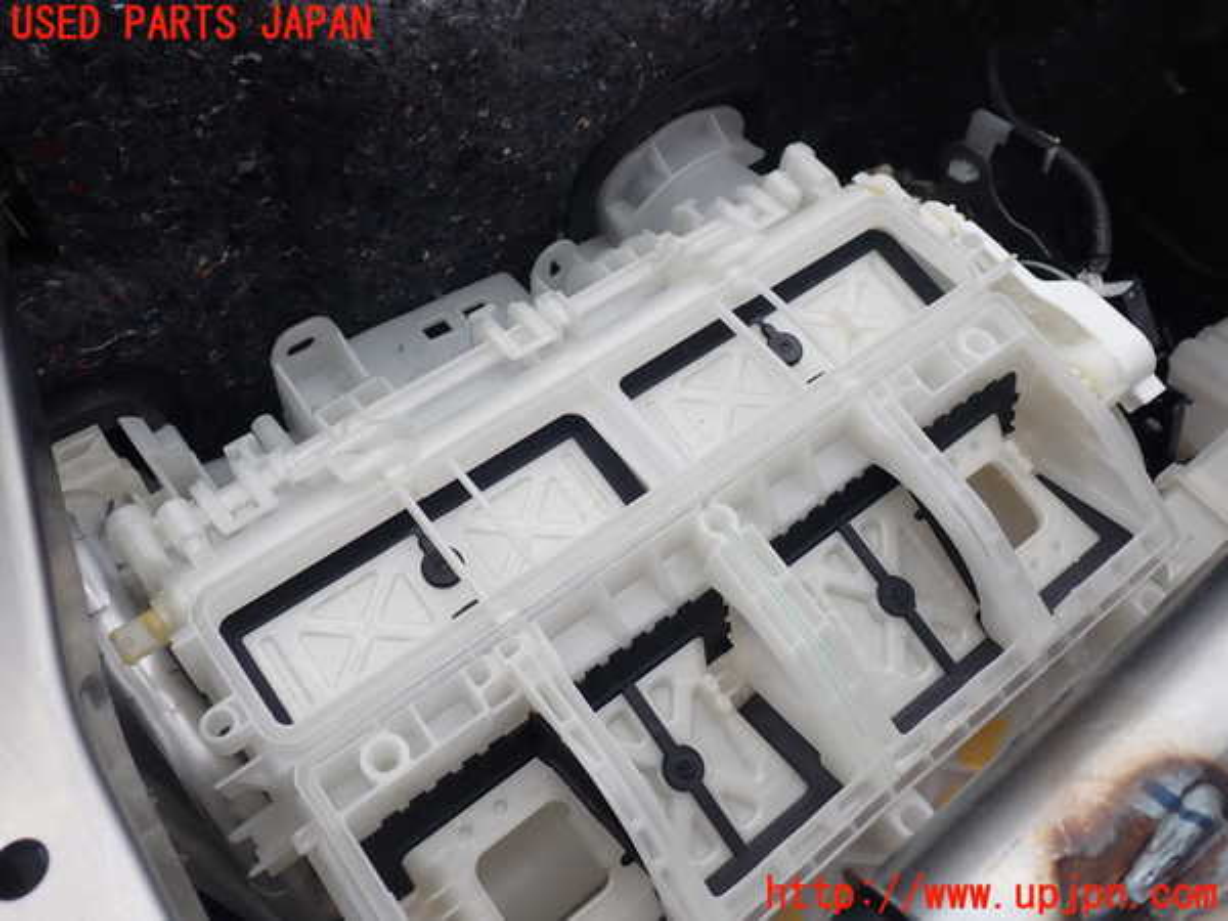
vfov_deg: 46.8
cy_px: 460
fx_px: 1064
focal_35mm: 30
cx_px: 614
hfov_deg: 60.0
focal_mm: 5.4
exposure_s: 1/250
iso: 100
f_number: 3.2
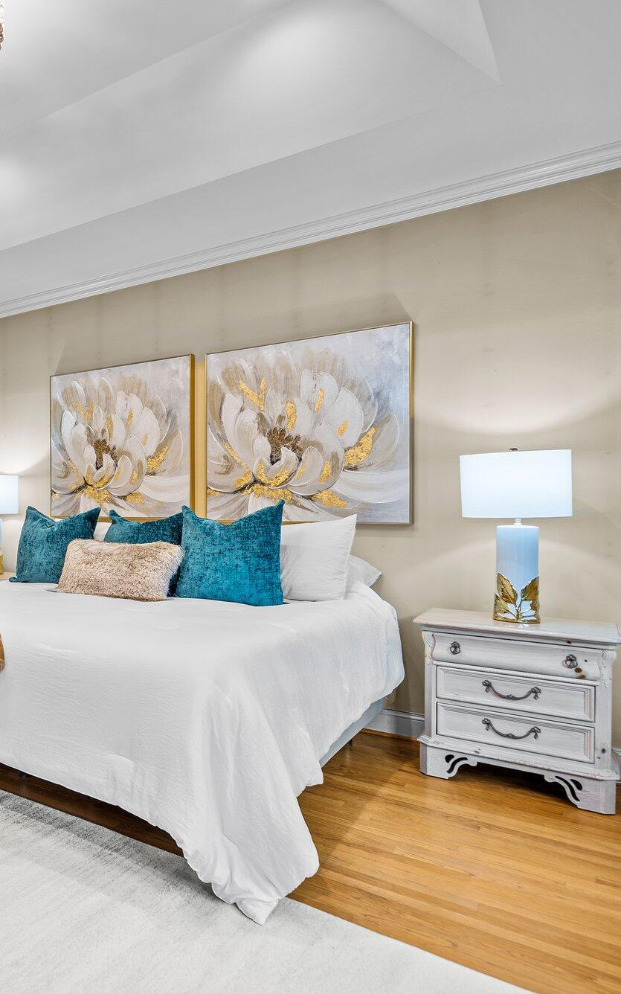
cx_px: -107
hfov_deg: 38.1
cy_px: 495
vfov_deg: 72.5
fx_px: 677
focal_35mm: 25
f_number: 4
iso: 250
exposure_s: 1/5
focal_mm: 16
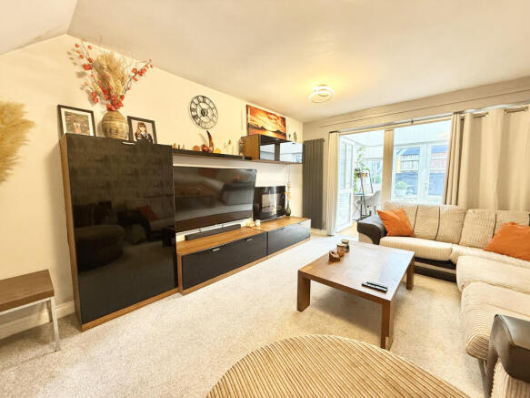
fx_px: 214
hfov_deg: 102.1
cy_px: 199
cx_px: 265
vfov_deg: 85.7
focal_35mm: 14
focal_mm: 2.22
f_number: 2.2
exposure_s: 1/50
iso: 200
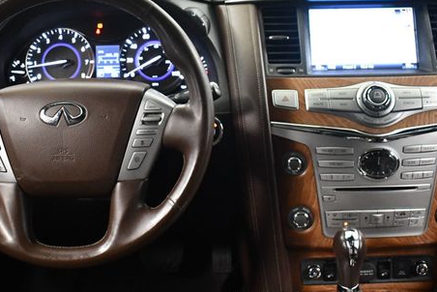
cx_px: 212
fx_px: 619
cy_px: 111
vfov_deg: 26.4
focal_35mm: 51
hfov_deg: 38.9
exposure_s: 1/100
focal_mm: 18
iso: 3200
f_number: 3.5
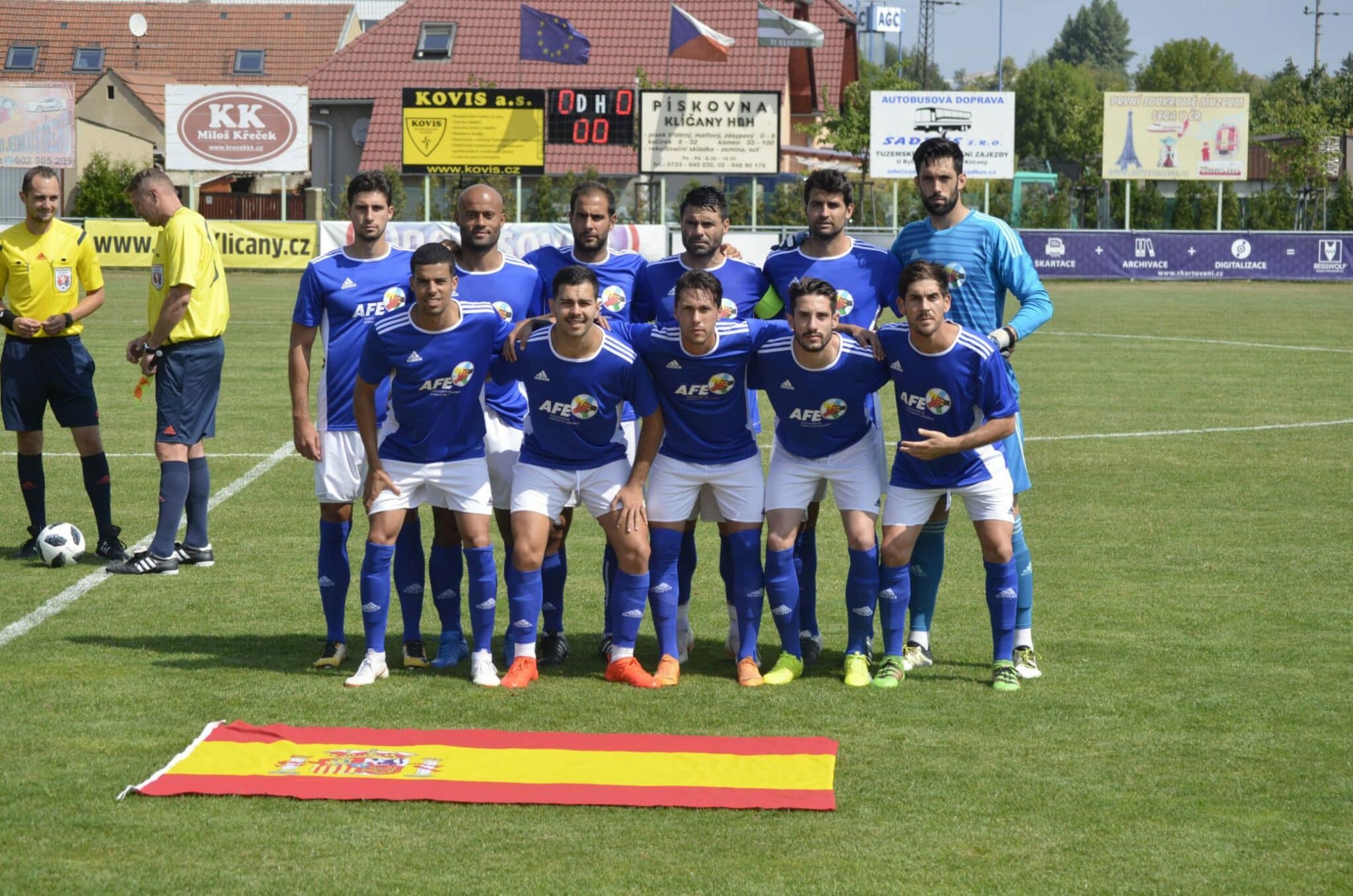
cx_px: 676
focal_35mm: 102
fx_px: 3825
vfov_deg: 13.4
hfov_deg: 20.1
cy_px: 448
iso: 400
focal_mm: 68
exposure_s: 1/1600
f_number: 6.3
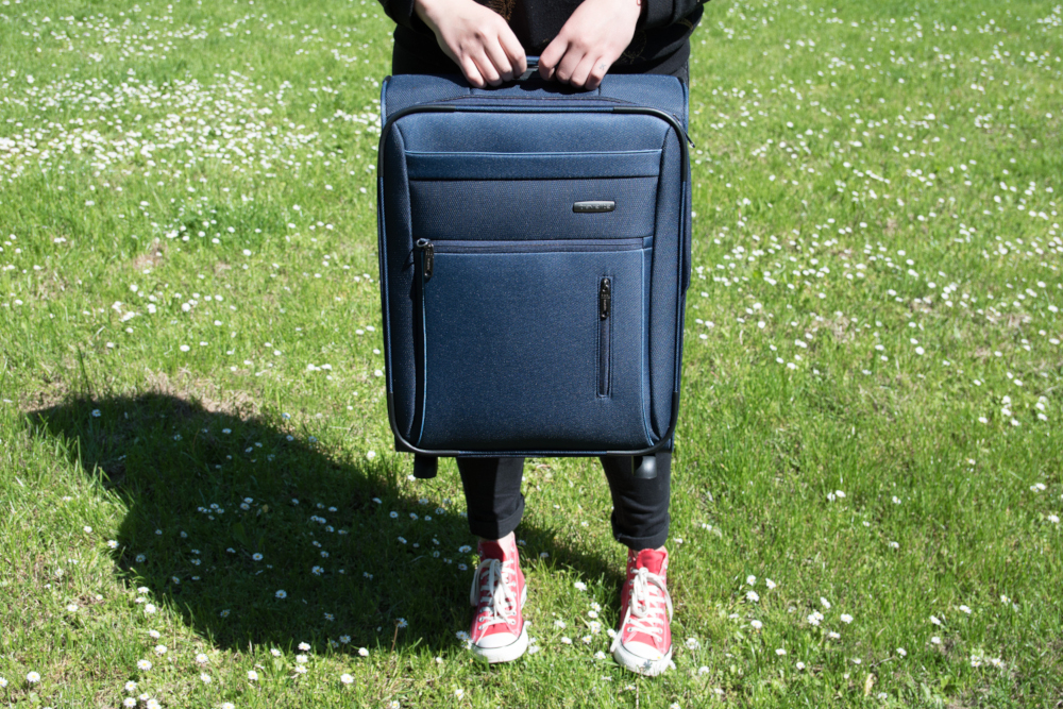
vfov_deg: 33.0
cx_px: 532
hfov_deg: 47.9
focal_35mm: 40
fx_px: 1196
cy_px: 354
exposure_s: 1/640
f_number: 4
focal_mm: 27
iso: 100
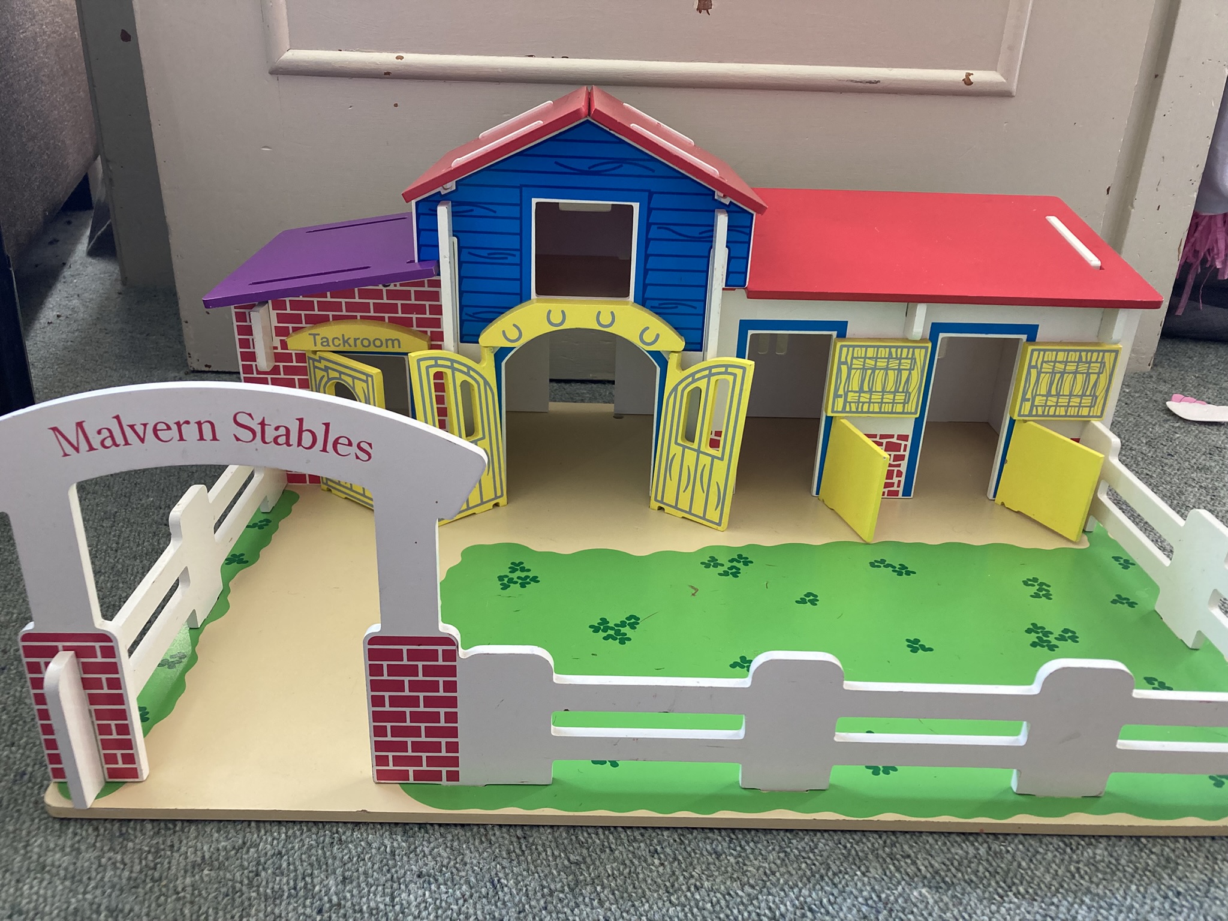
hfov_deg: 63.4
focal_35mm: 28
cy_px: 460
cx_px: 614
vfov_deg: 49.7
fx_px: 993
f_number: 1.8
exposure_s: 1/60
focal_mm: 3.99
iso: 100
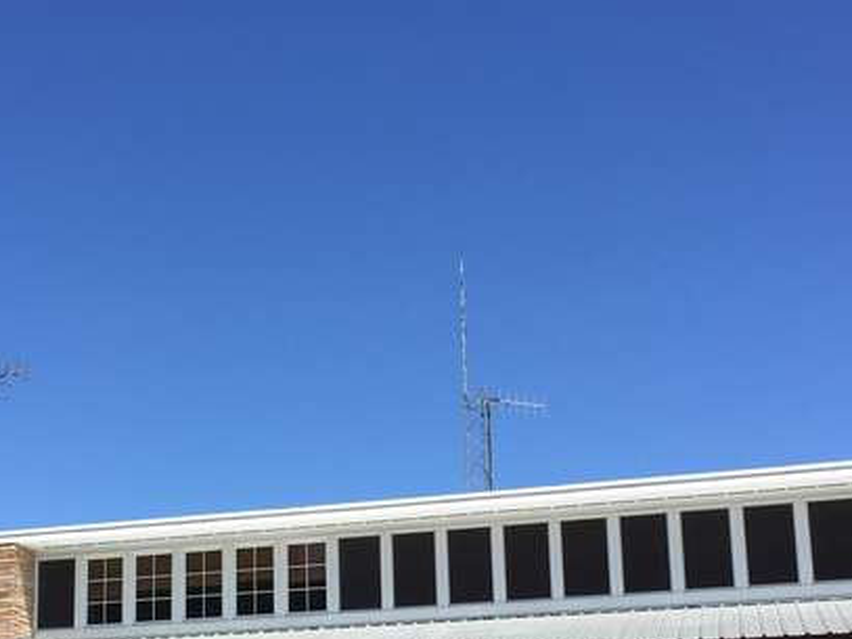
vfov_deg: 24.9
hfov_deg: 33.6
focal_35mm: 57
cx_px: 316
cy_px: 578
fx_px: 1403
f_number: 2.2
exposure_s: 1/2083
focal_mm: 4.15
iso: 32
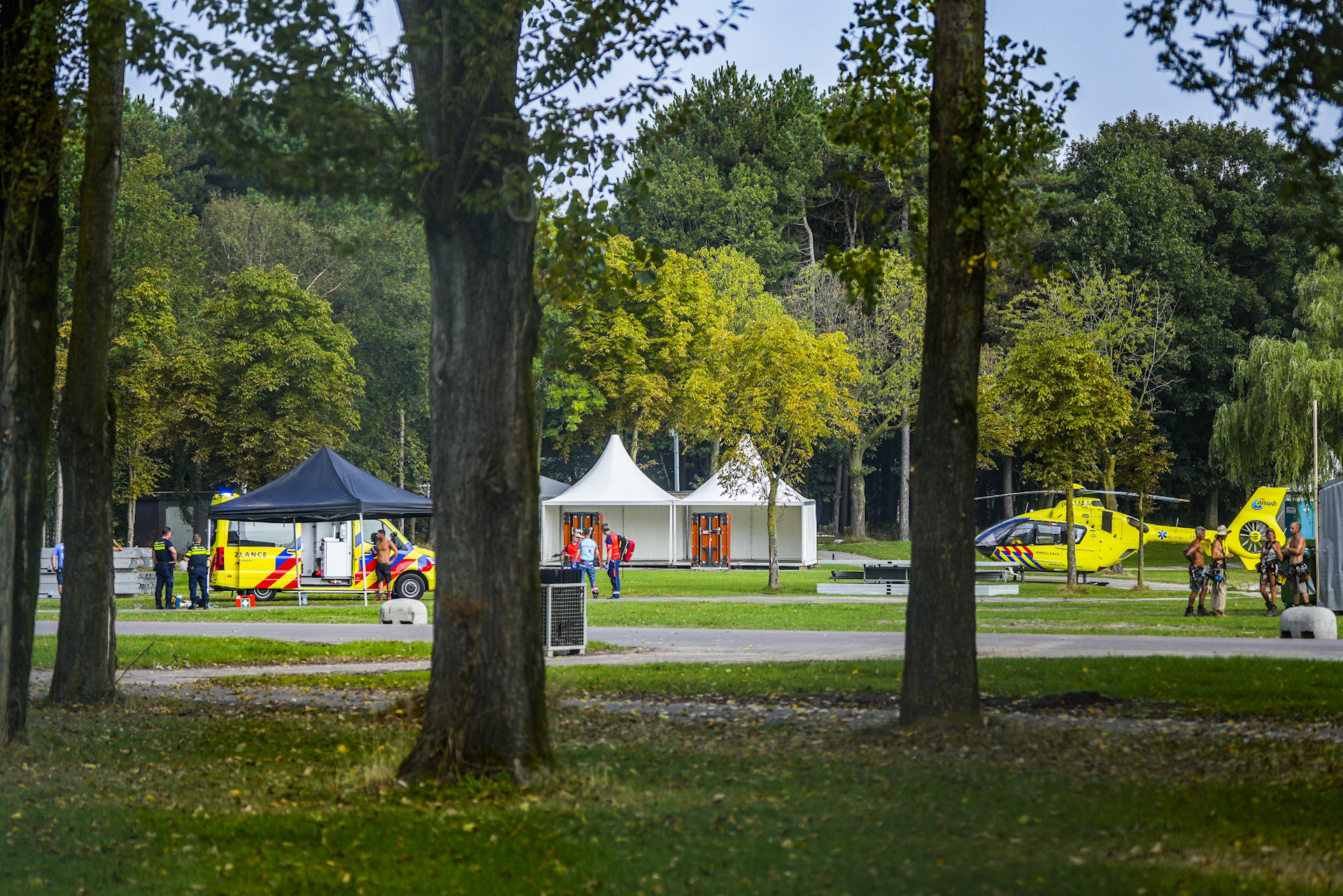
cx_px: 672
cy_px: 448
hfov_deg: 15.9
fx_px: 4812
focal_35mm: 129
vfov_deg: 10.6
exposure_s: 1/1600
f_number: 2.8
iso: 100
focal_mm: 86
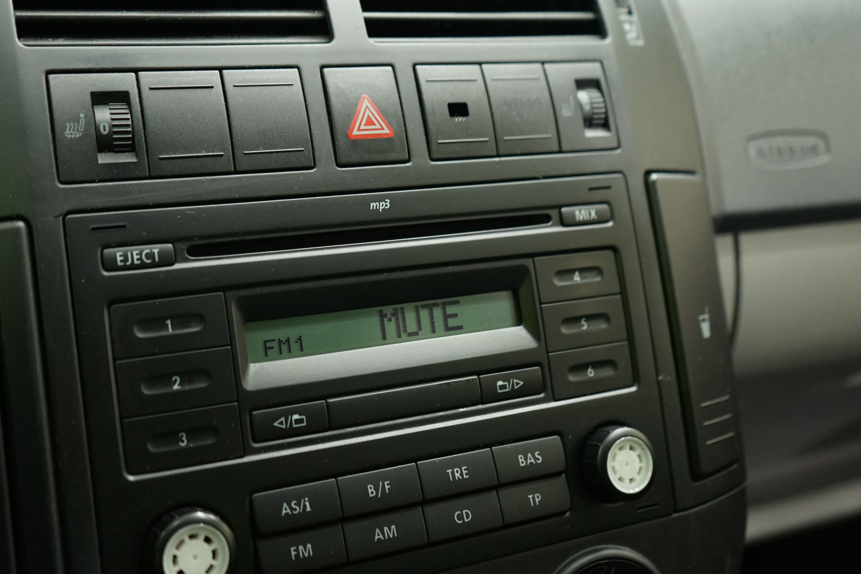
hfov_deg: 49.2
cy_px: 254
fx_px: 933
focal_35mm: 39
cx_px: 342
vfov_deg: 34.2
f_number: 4
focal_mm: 32
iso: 1250
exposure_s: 1/30
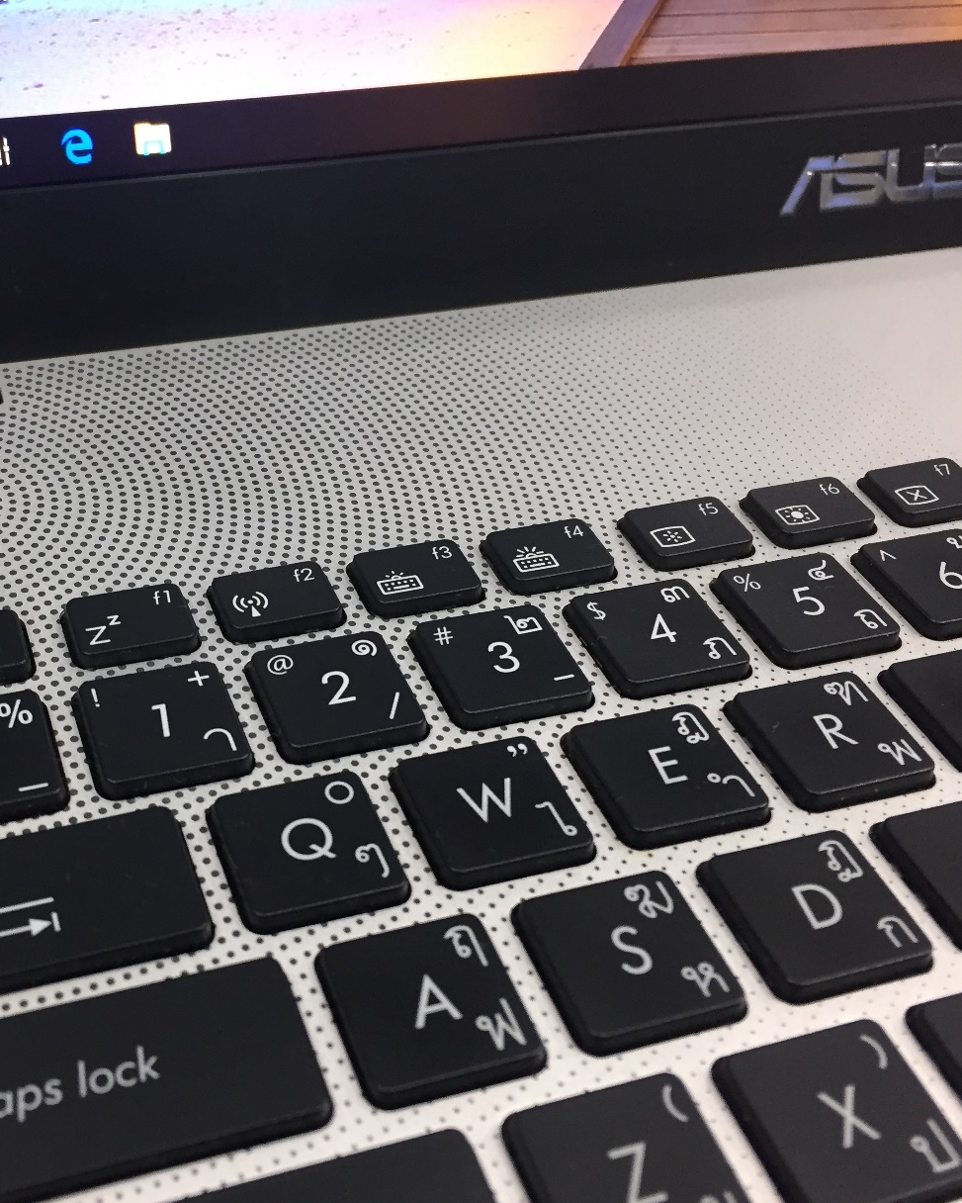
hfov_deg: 38.1
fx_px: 1352
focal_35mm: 38
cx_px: 235
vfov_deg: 47.9
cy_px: 601
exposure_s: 1/33
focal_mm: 4.15
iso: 160
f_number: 2.2
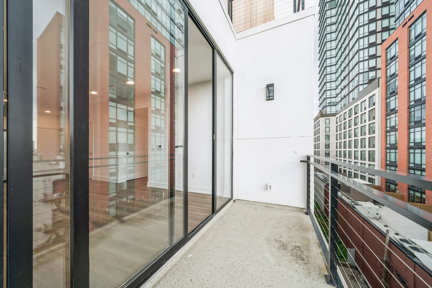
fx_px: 144
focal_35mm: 12
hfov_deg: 112.6
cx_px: 216
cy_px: 144
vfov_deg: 90.0
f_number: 11
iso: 200
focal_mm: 12
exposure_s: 1/8
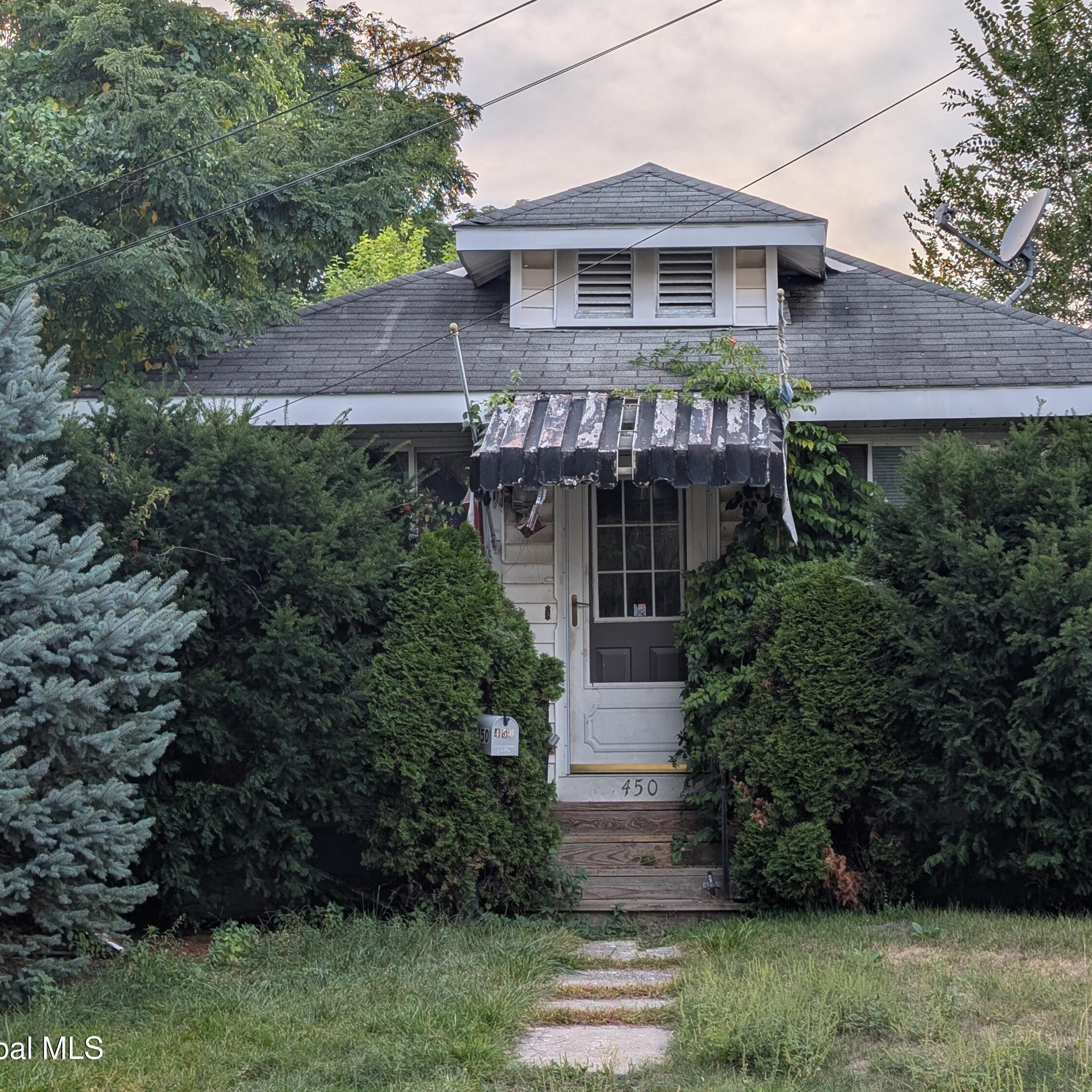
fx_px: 2070
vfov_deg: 29.6
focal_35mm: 58
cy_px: 549
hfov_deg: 29.5
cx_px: 672
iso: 14
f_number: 1.68
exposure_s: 1/580
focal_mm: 6.9
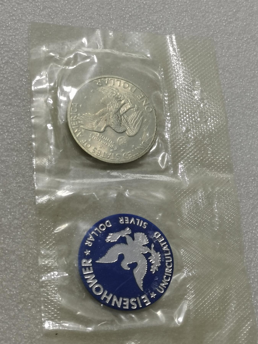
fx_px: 725
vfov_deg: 26.7
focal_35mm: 73
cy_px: 172
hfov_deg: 20.2
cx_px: 129
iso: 50
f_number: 1.8
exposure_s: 1/158
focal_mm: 5.58
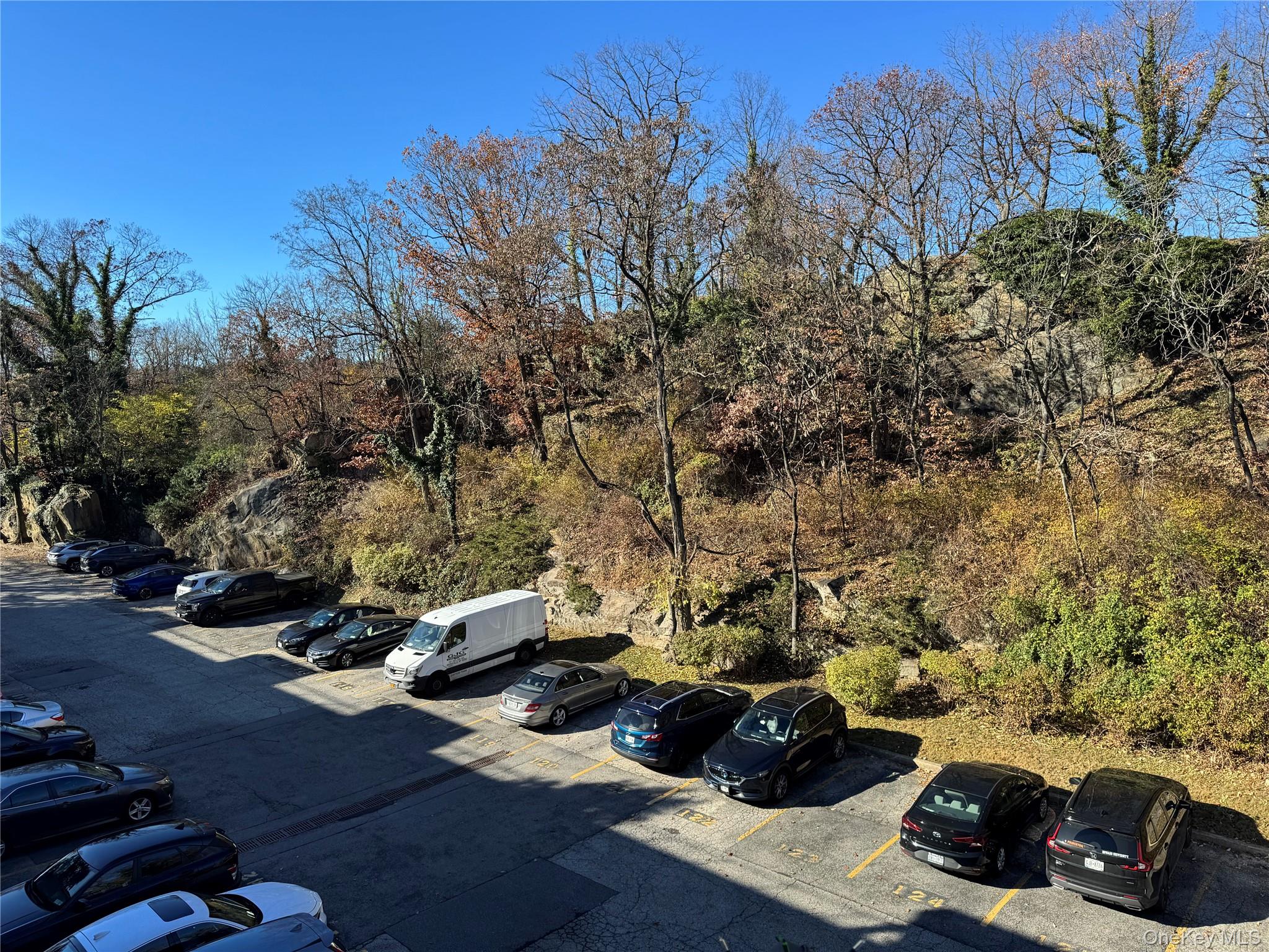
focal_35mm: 24
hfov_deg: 71.6
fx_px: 880
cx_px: 634
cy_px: 476
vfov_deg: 56.8
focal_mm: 6.76
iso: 80
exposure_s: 1/1637
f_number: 1.78
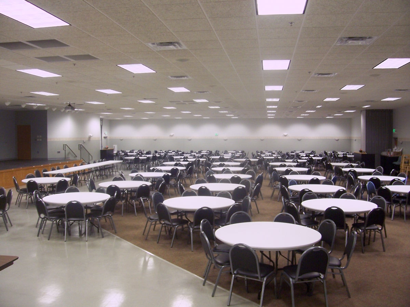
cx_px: 205
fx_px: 403
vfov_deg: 41.8
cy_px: 154
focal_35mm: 34
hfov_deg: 54.0
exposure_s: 1/20
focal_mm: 5.6
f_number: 2.7
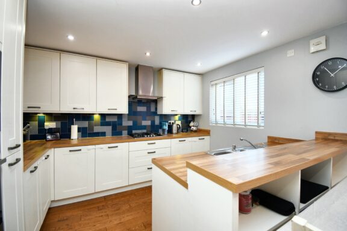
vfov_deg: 77.2
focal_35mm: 15
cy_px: 116
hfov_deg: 100.4
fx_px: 144
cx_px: 174
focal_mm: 10
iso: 560
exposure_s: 1/50
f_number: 4.5
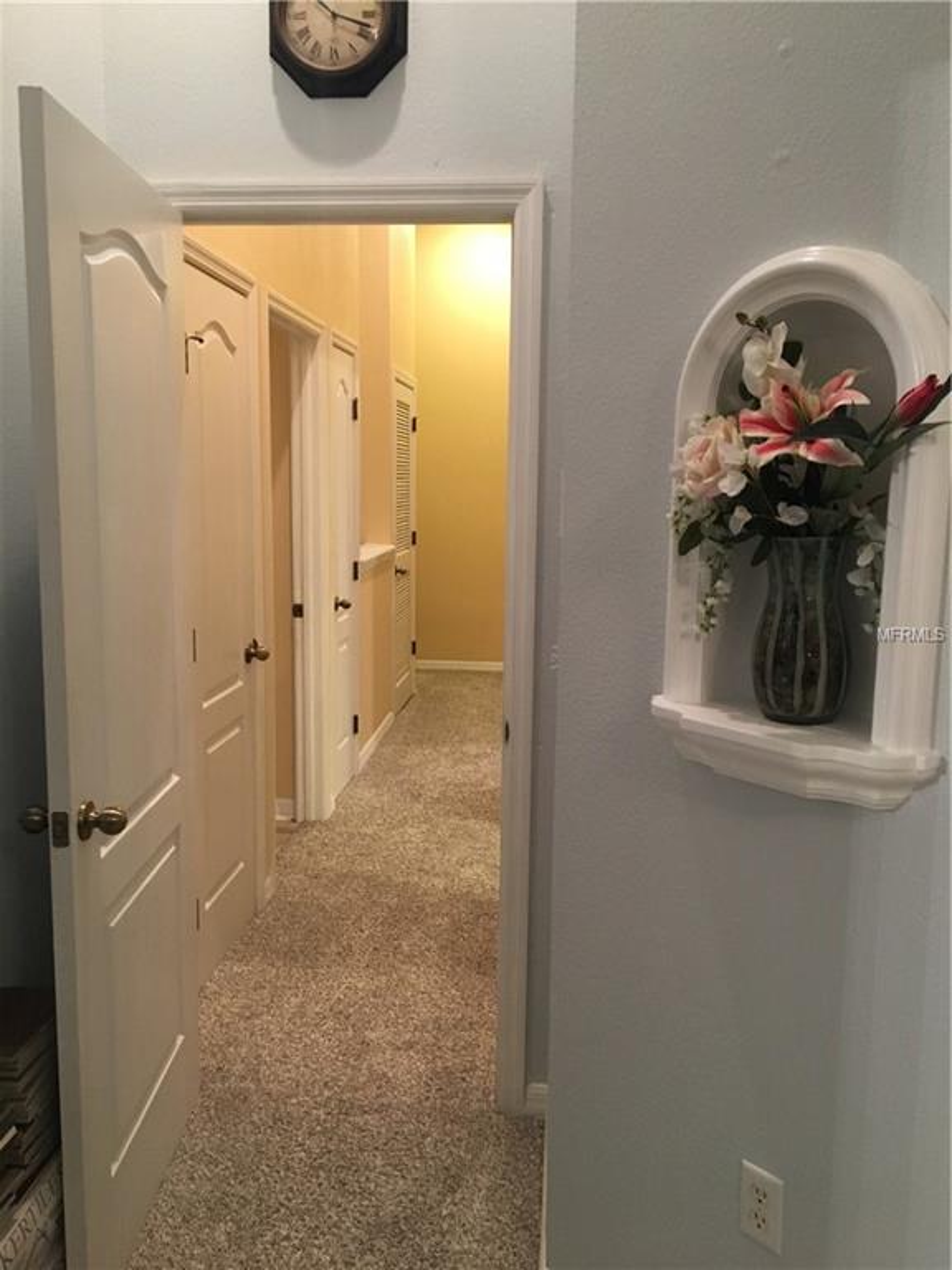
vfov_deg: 61.7
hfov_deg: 48.2
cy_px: 635
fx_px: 1063
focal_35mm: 29
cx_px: 476
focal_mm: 4.15
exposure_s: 1/24
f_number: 2.2
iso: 200
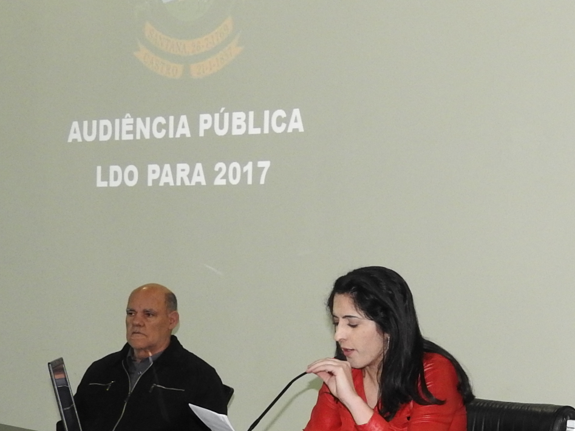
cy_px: 350
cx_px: 550
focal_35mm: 96
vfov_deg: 15.3
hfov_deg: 19.9
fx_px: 1594
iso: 360
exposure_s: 1/30
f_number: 3.8
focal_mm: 7.2
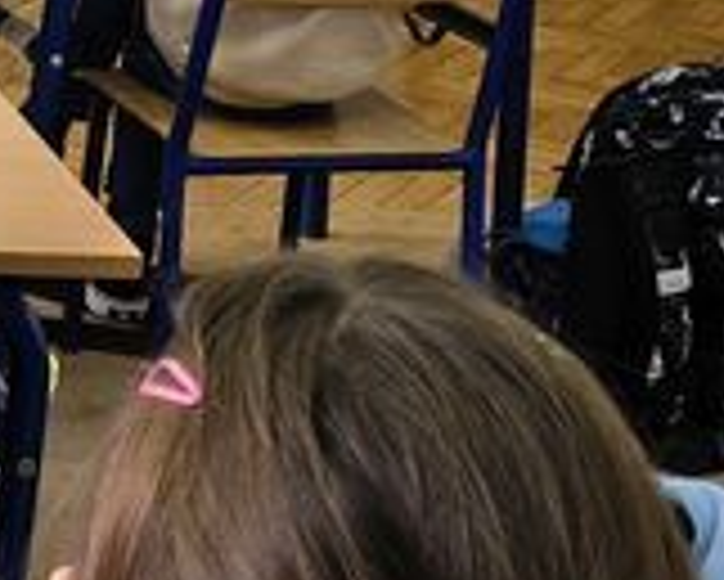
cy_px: -148
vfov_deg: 10.6
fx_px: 3066
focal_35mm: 143
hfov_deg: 12.0
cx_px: -711
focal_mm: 5.56
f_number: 1.8
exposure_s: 1/100
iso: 169
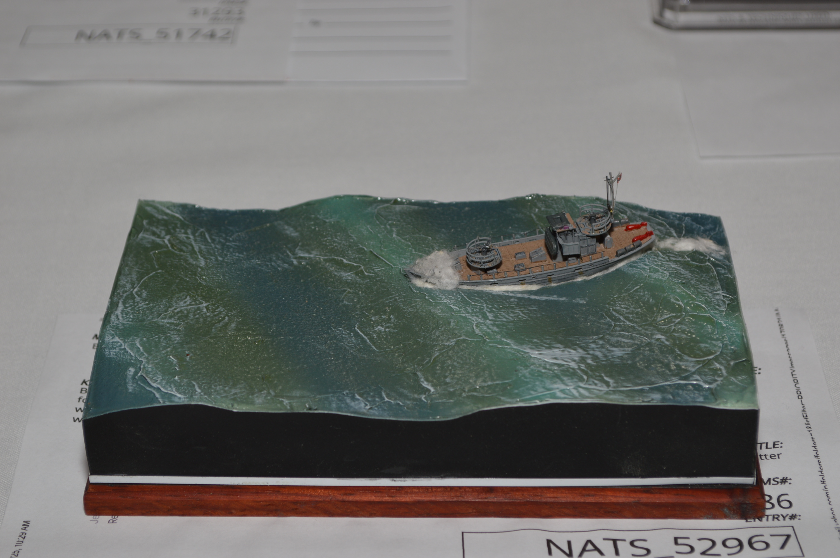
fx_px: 1923
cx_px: 420
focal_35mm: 82
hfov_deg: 24.6
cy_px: 279
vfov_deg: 16.5
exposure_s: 1/60
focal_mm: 55
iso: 100
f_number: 8
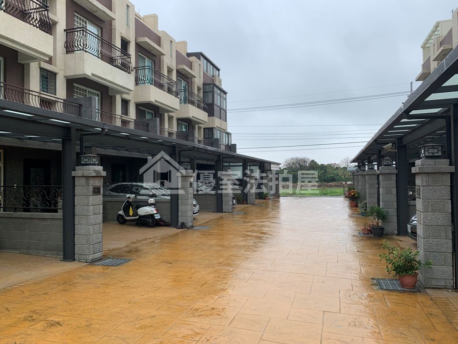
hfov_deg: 67.3
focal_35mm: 26
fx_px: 344
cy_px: 172
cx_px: 229
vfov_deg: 53.1
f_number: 1.8
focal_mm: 4.25
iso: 25
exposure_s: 1/981
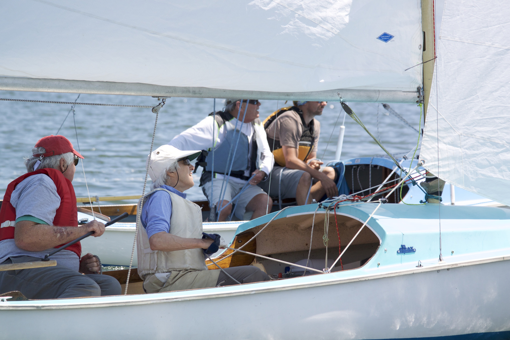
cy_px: 170
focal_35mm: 381
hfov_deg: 5.4
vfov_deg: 3.6
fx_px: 5398
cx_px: 255
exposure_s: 1/500
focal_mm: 141.3
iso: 160
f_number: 5.3
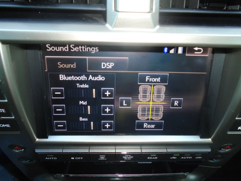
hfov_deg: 67.3
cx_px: 120
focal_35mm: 26
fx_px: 181
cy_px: 90
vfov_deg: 53.1
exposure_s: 1/30
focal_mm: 4.6
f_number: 3.2
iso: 200
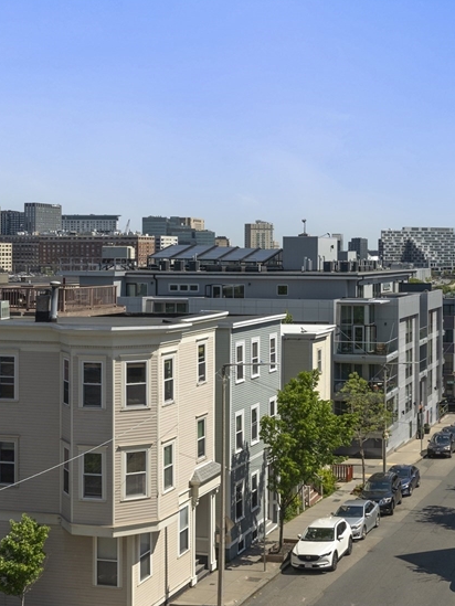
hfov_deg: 26.8
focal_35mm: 53
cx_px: 394
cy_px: 283
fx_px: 927
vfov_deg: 36.2
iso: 320
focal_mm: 29.5
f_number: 11
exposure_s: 1/400
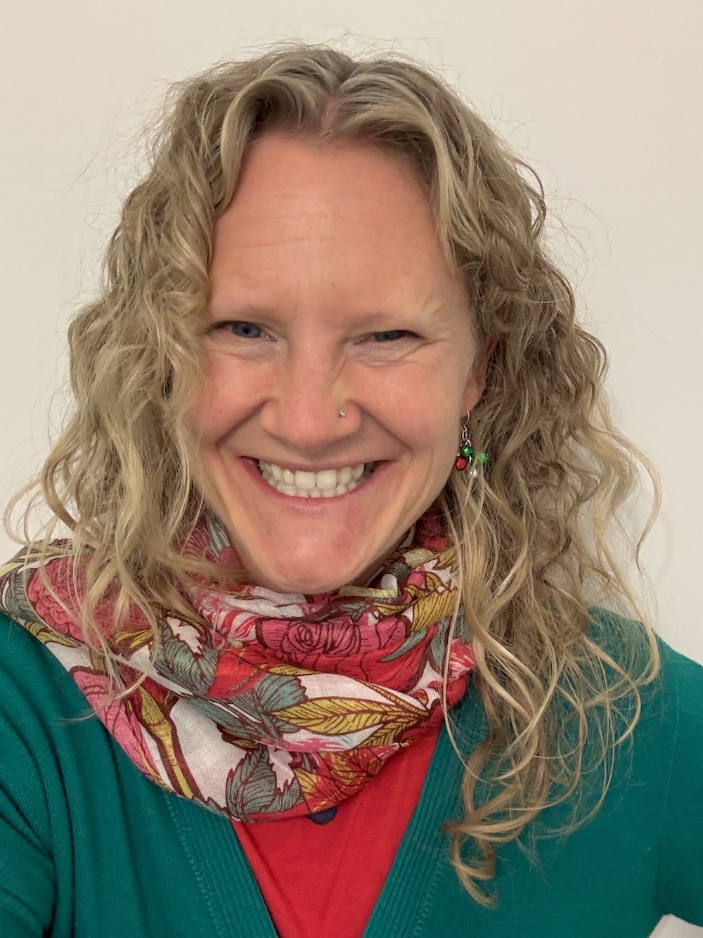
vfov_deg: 60.0
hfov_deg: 46.8
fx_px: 813
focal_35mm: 30
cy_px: 469
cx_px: 352
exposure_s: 1/60
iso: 200
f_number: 1.9
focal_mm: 2.69
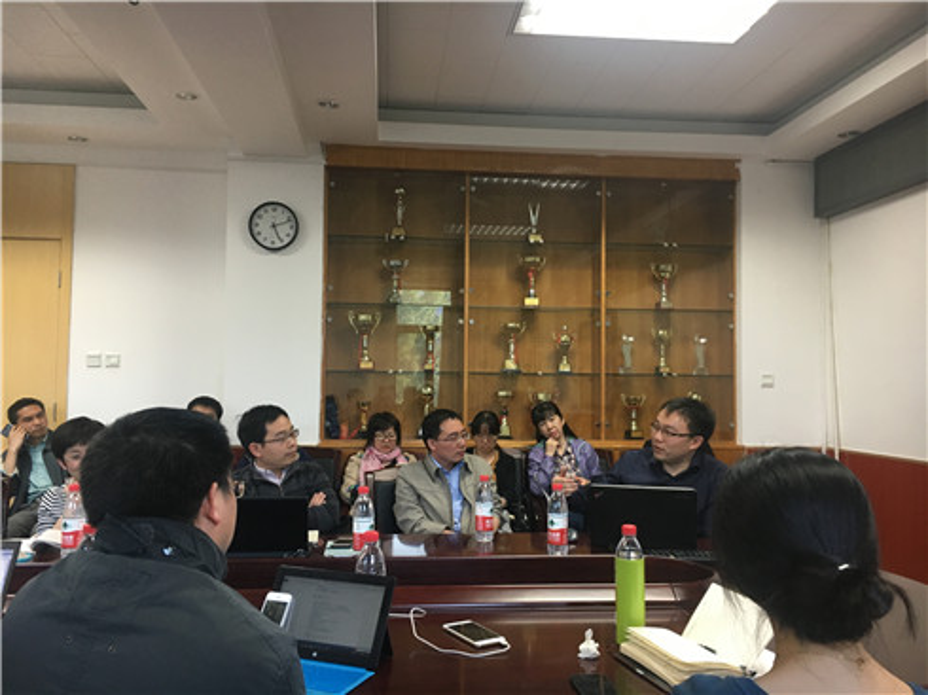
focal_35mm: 29
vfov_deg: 48.2
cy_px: 348
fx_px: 777
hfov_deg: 61.7
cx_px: 464
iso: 125
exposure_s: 1/33
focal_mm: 4.15
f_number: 2.2
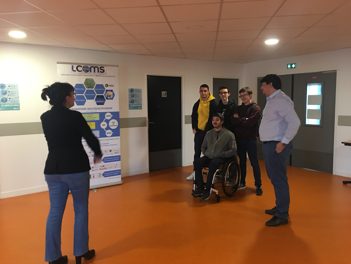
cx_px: 176
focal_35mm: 29
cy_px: 132
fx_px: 294
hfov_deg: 61.7
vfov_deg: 48.2
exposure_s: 1/17
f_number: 2.2
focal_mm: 4.15
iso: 80
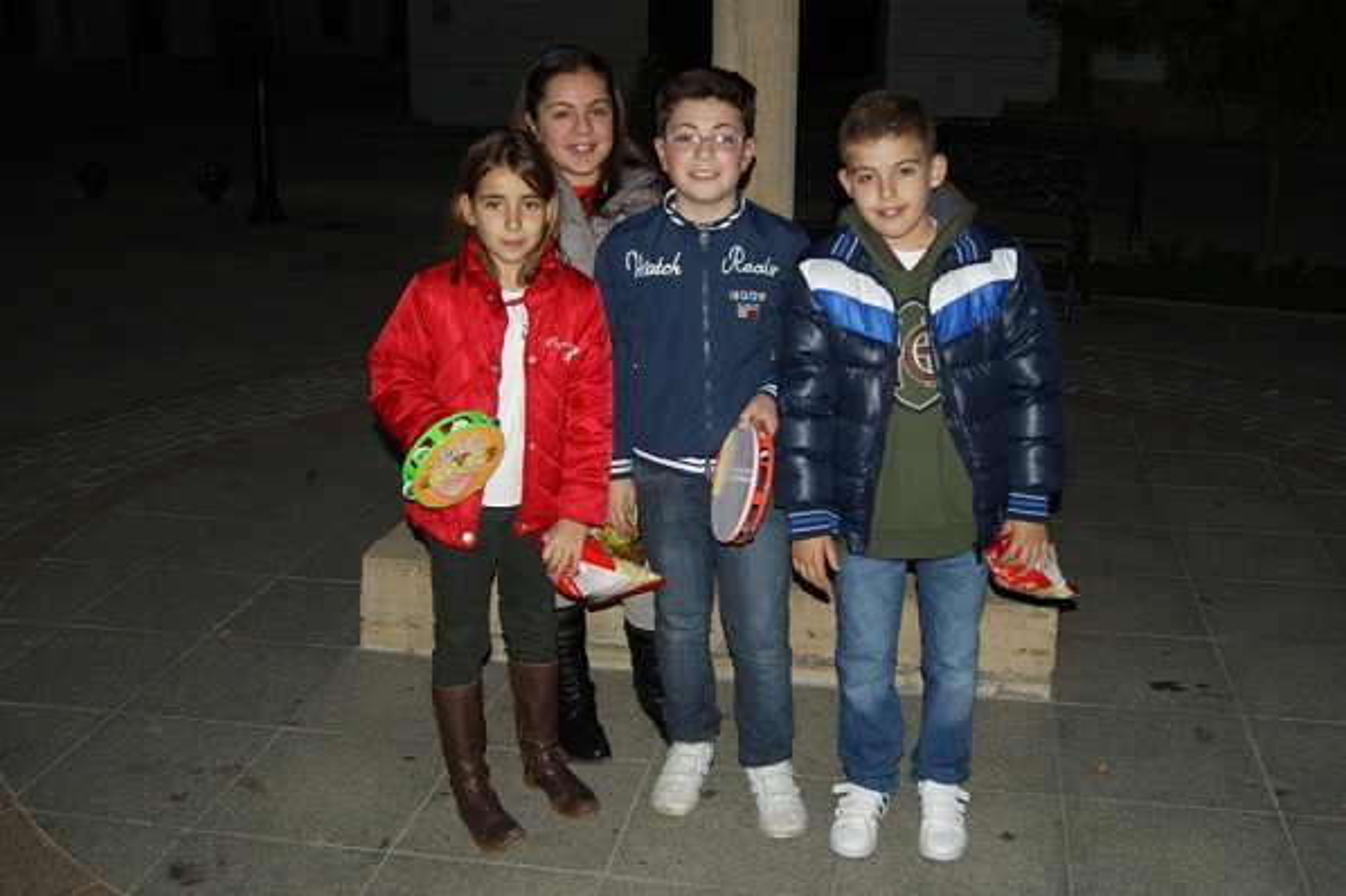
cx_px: 673
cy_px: 448
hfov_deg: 53.2
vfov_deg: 36.8
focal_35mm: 36
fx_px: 1345
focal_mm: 24
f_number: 5.6
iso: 400
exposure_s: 1/60
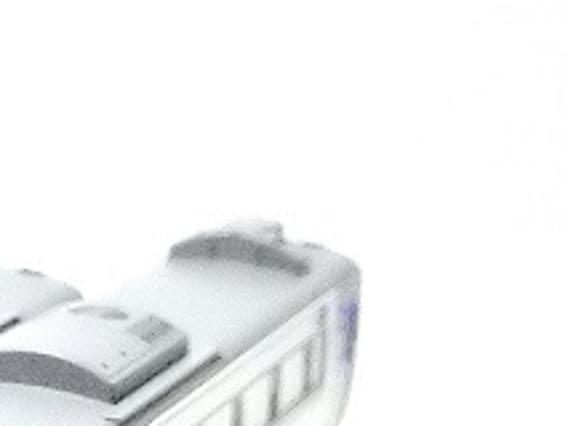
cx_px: -112
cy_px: 611
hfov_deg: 9.9
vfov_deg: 7.4
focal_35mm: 197
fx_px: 3234
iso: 3200
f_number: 4.5
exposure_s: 1/200
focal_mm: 10.7
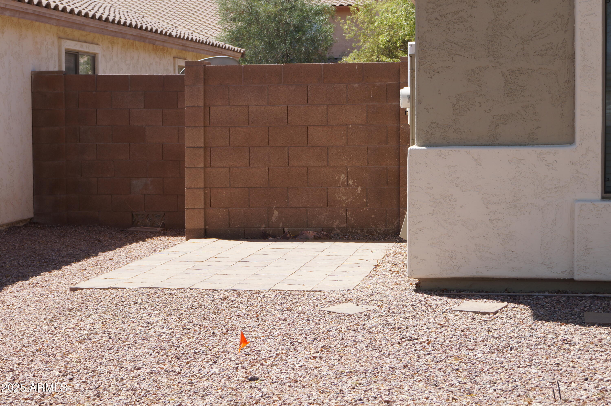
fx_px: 1399
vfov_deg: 16.5
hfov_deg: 24.6
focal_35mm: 82
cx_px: 306
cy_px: 203
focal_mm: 55
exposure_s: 1/125
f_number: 10
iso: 100
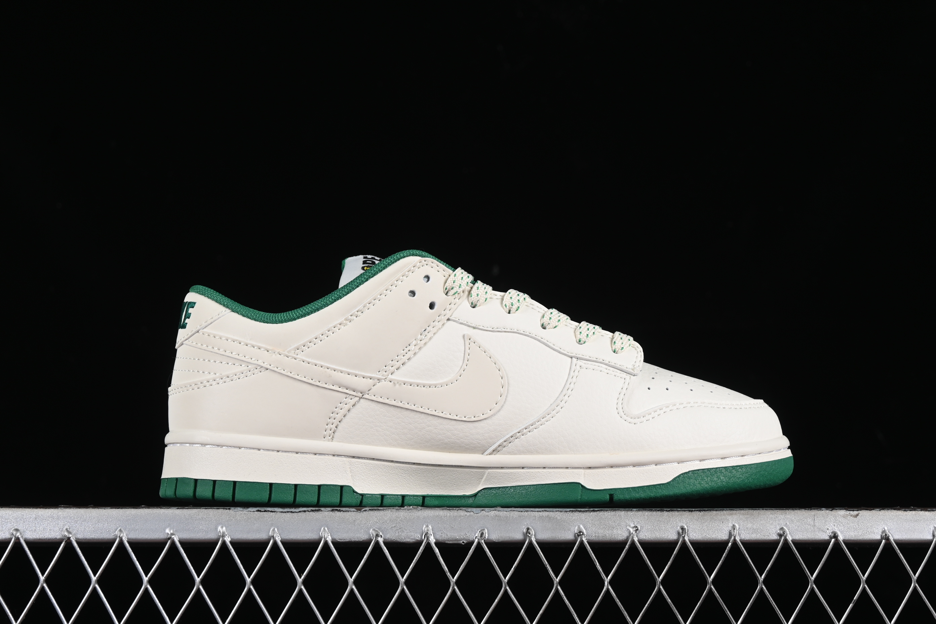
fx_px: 1950
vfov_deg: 18.2
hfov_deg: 27.0
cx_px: 468
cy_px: 312
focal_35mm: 75
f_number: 8
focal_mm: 50
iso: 160
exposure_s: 1/80
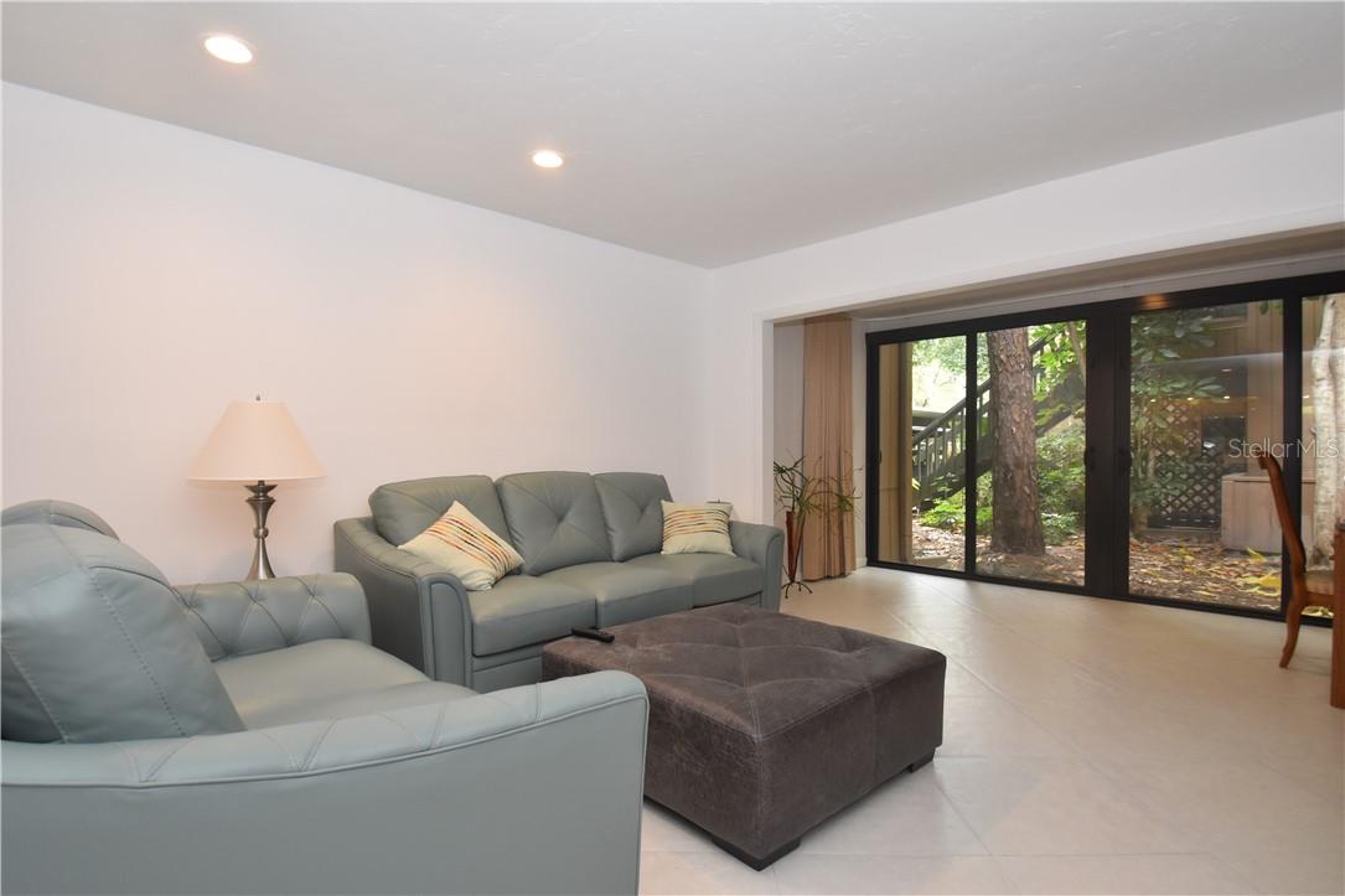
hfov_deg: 90.0
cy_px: 448
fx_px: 672
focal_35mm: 18
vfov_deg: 67.4
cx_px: 672
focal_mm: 12
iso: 800
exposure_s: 1/100
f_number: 5
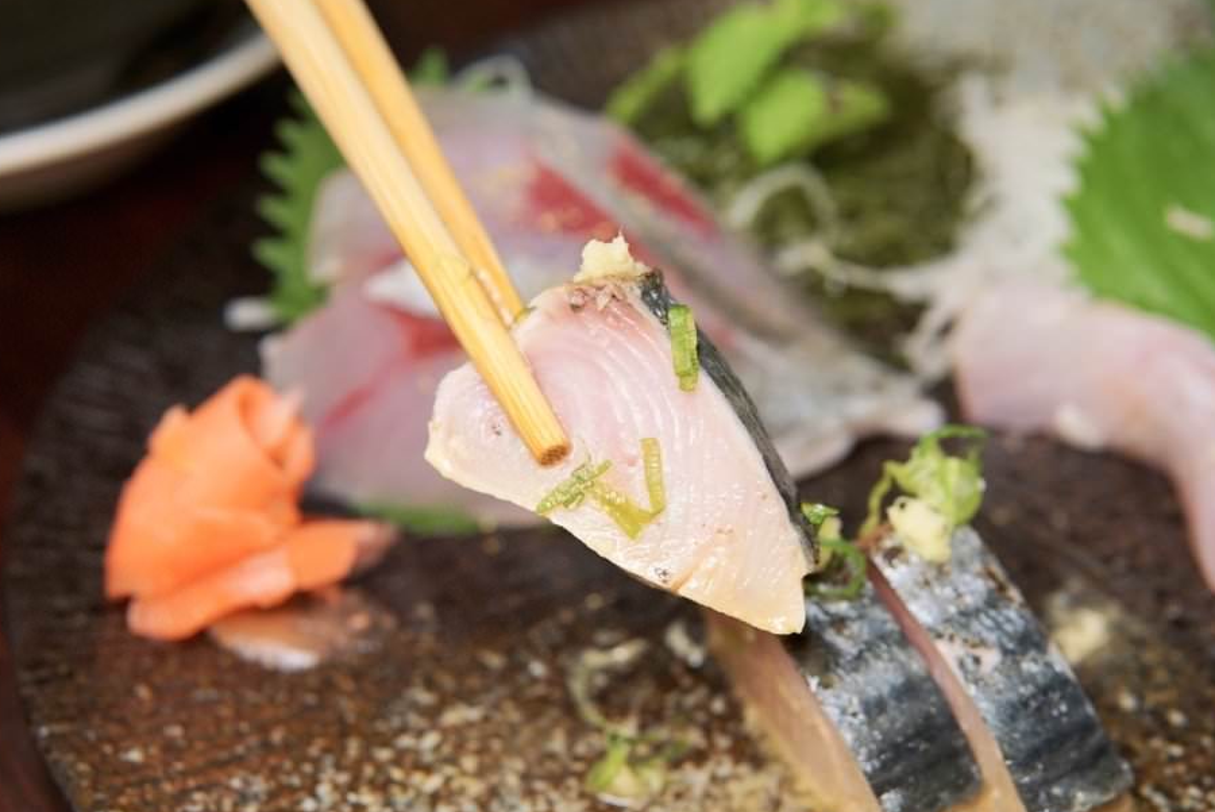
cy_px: 435
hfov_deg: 39.6
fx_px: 1688
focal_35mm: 50
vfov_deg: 27.0
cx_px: 655
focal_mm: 30
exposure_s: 1/60
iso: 640
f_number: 4
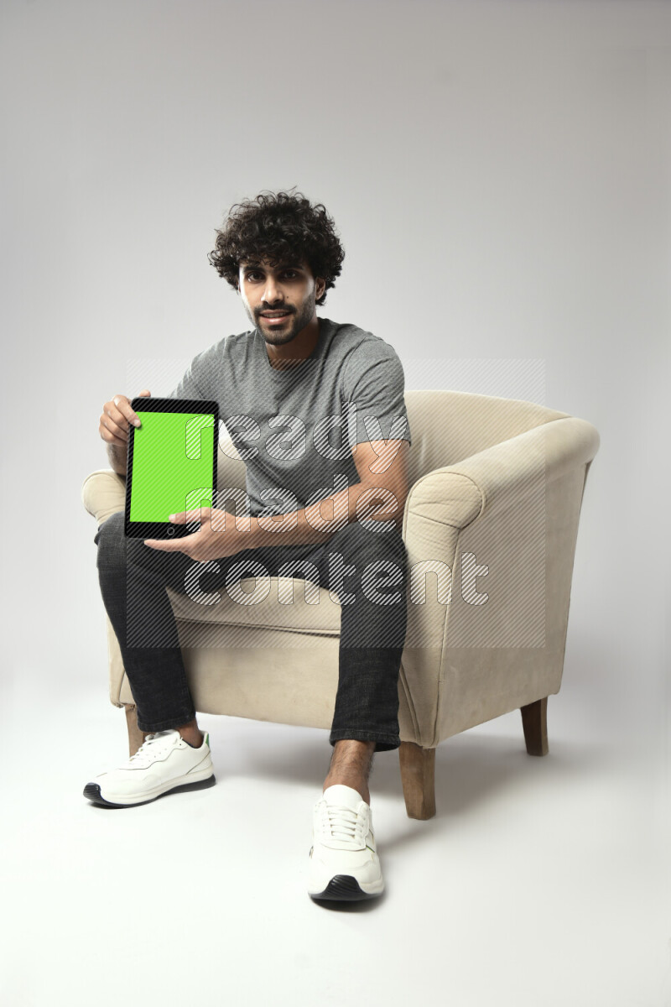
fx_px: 978
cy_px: 504
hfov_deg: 37.9
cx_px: 336
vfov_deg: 54.4
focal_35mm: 35
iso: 400
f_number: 5
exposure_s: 1/125
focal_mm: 35
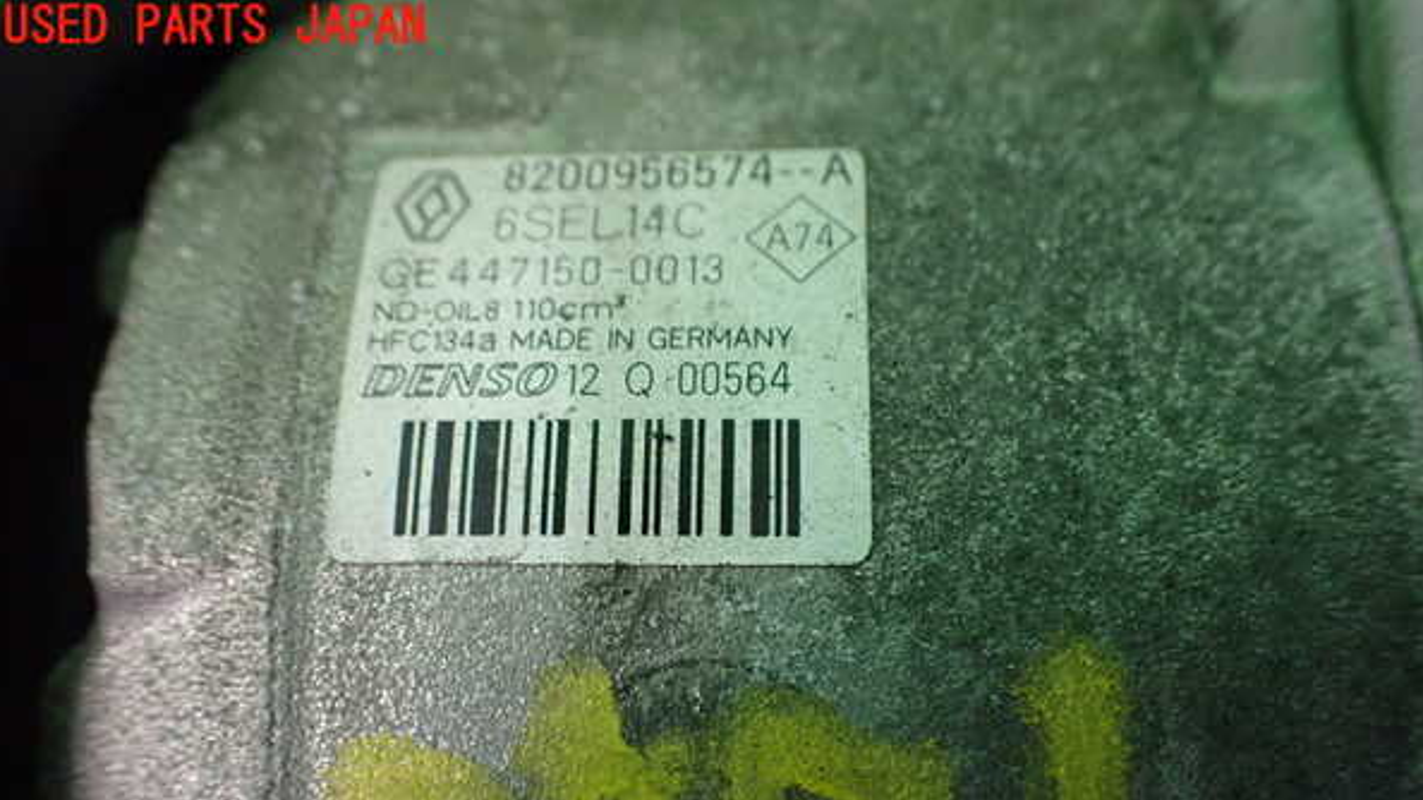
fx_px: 1245
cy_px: 537
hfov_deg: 59.5
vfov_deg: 35.3
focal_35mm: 33
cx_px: 709
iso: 800
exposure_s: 1/60
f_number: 2.3
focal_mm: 5.4
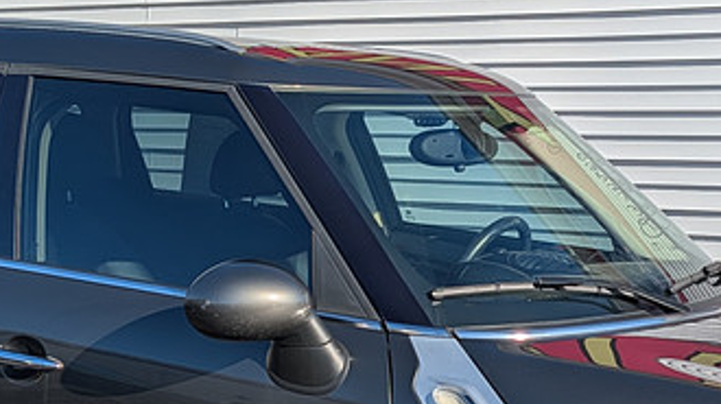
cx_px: 478
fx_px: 1547
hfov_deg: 26.1
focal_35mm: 81
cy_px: 269
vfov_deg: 14.9
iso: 22
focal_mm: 6.9
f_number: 1.68
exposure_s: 1/2075
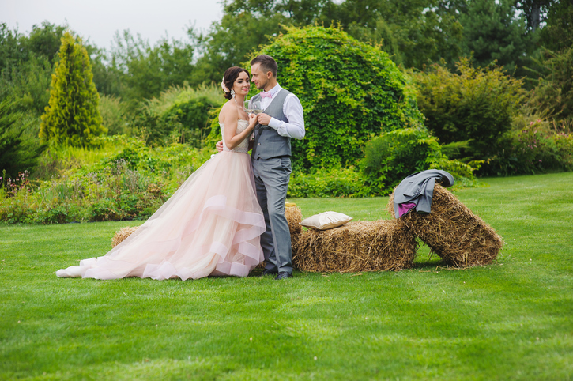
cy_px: 190
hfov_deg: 23.9
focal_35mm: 85
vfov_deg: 16.0
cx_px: 286
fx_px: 1352
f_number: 4
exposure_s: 1/1000
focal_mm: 85
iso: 200
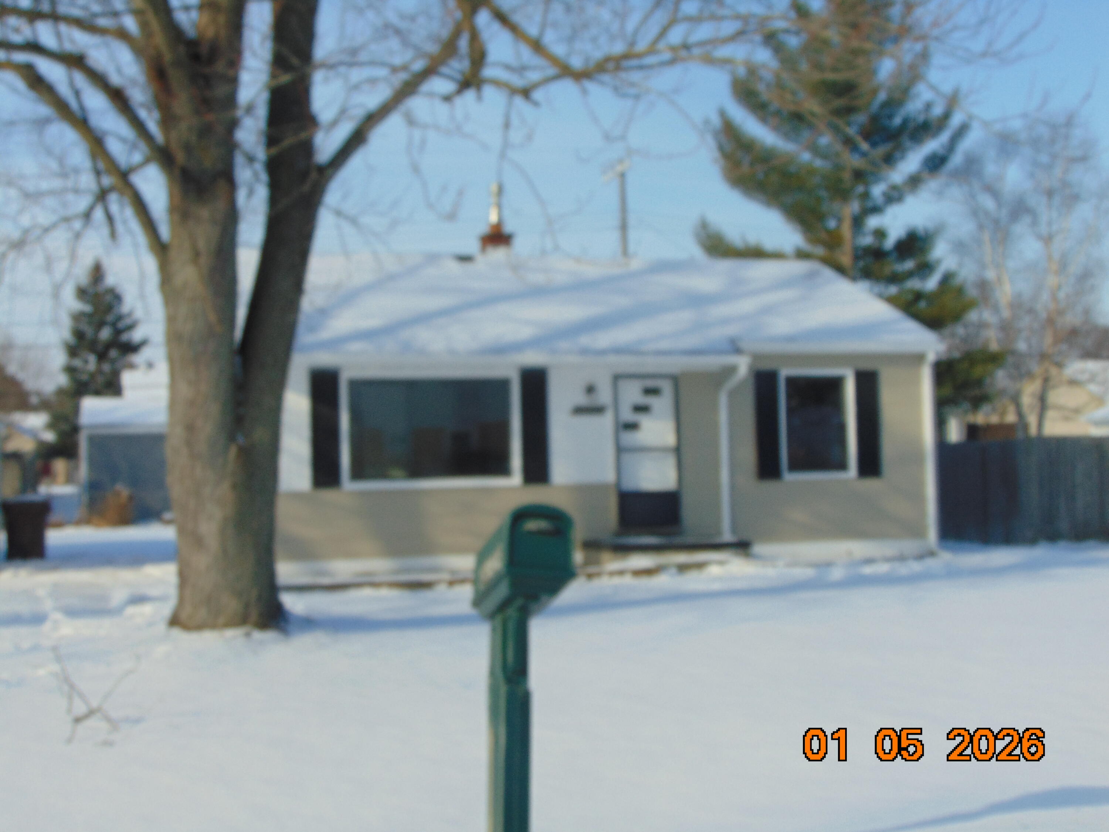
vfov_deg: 29.1
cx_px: 554
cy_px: 416
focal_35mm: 50
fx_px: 1602
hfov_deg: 38.2
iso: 80
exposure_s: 1/200
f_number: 9
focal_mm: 9
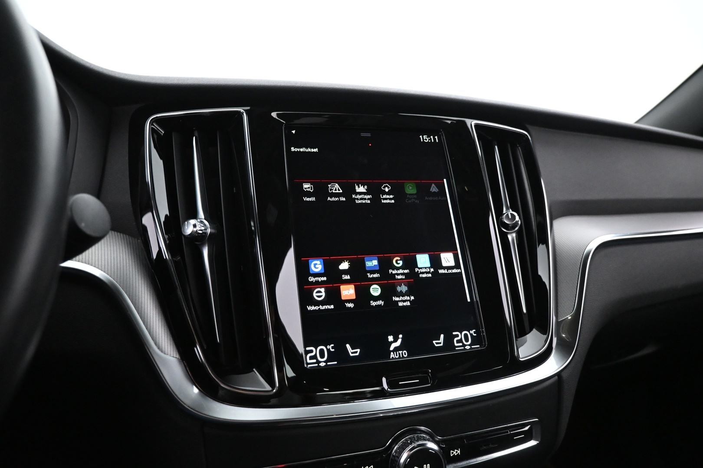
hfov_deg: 73.7
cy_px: 234
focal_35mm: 24
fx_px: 469
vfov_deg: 53.1
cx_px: 352
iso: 4000
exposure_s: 1/40
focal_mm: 16
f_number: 3.5
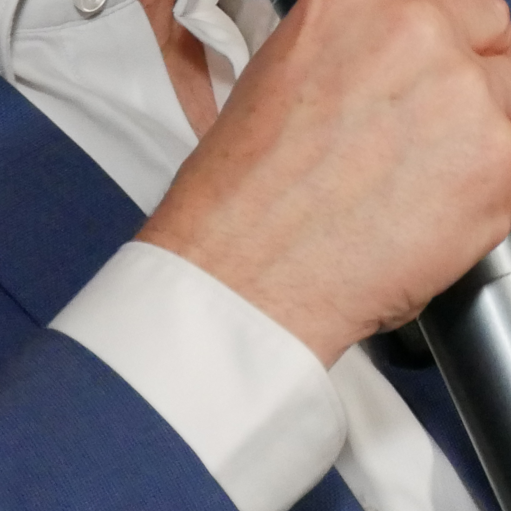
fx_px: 13211
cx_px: 509
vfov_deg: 2.2
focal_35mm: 791
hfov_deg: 2.2
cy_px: -174
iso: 3200
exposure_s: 1/40
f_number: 5.4
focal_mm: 92
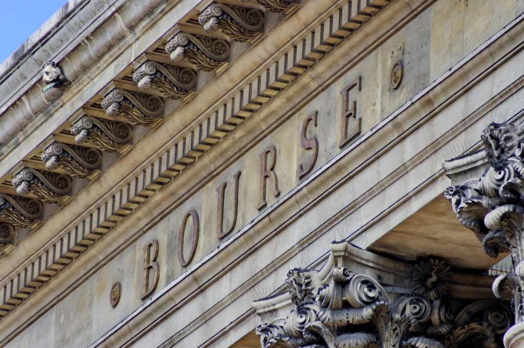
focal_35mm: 375
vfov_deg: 3.7
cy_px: 174
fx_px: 5451
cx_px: 262
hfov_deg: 5.5
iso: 100
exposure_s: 1/180
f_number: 6.3
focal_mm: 250
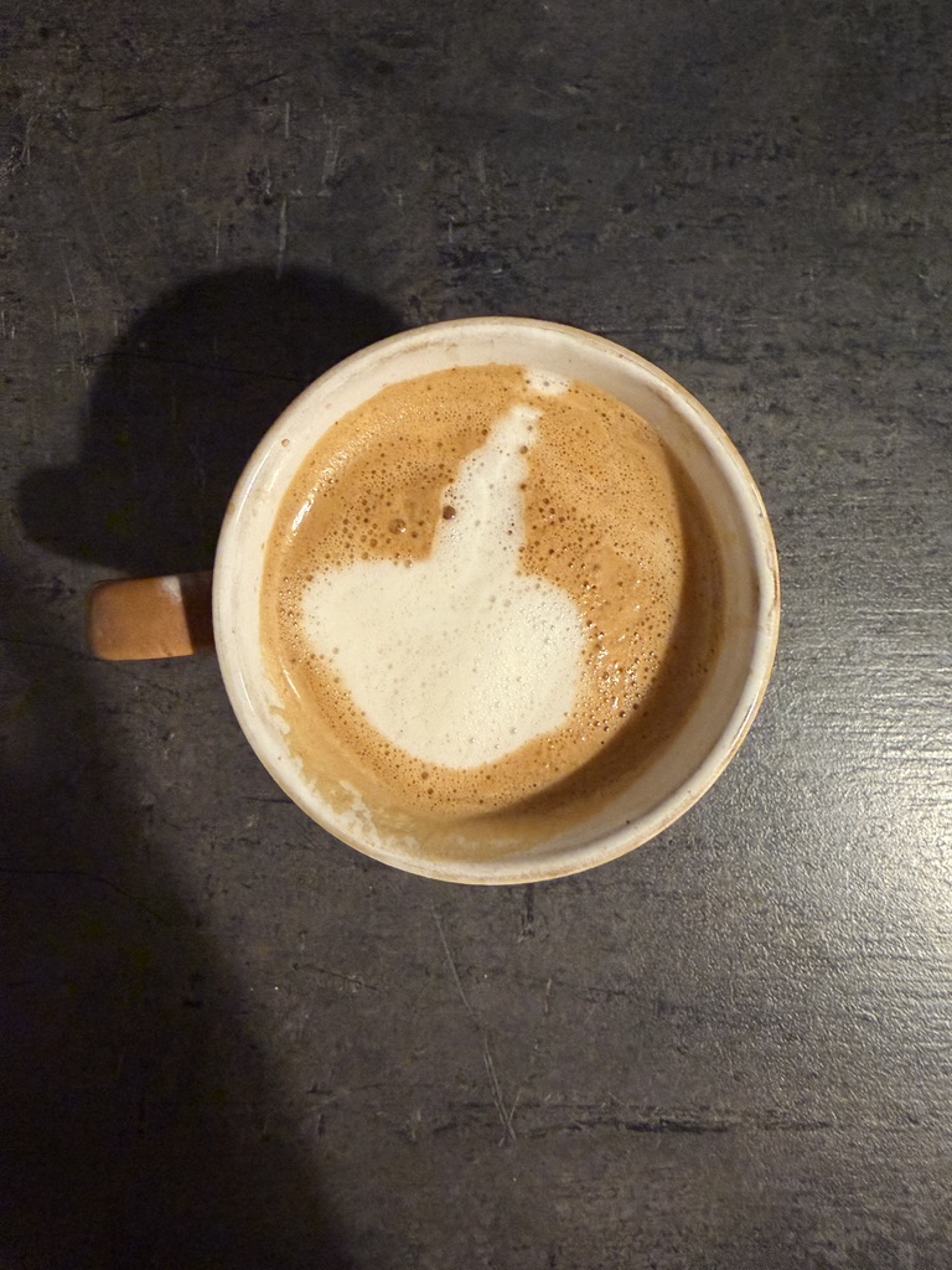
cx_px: 476
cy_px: 635
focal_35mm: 24
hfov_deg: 56.8
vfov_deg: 71.6
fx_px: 880
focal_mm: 2.22
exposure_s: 1/59
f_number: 2.2
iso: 500
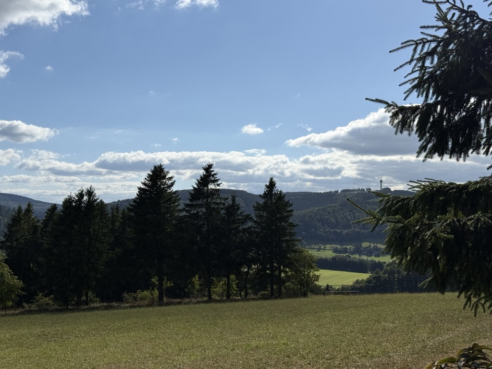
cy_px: 184
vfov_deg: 30.3
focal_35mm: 48
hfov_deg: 39.7
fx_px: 682
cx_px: 246
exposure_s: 1/11364
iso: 64
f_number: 1.78
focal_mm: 6.76
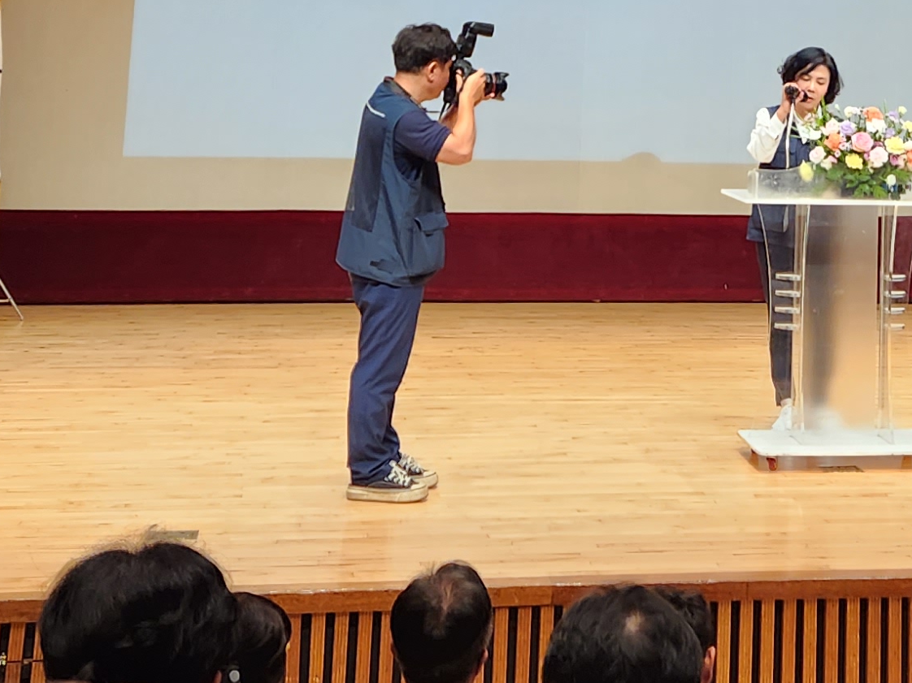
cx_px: 771
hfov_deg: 23.4
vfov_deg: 16.4
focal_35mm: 82
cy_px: -349
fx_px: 2160
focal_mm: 5.4
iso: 160
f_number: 1.8
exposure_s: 1/120
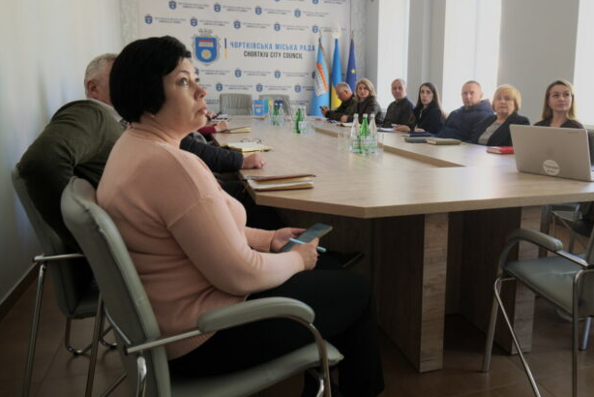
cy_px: 175
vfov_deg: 43.6
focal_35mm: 30
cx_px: 369
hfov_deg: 61.1
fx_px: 495
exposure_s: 1/30
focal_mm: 16
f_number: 4
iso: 200
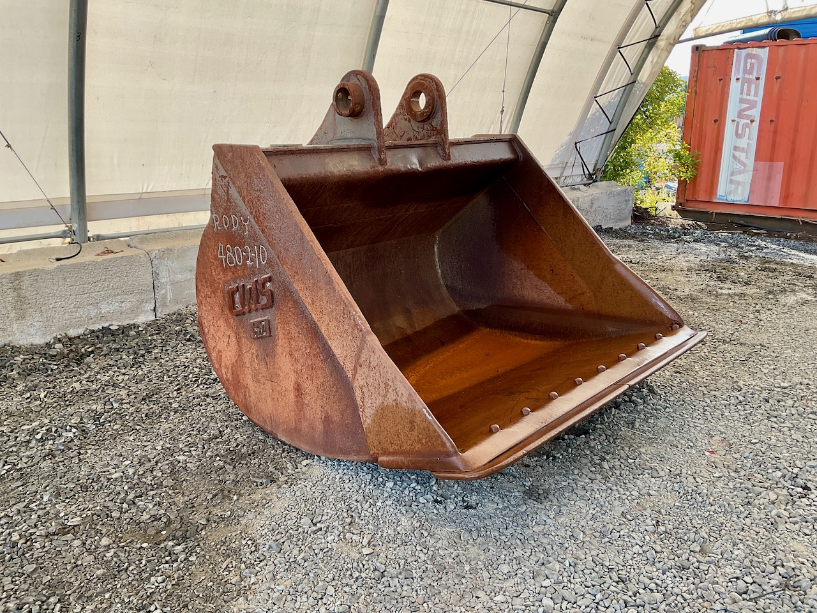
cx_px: 408
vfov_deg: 48.2
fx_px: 684
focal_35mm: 29
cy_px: 306
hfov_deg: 61.7
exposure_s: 1/240
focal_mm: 3
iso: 16
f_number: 1.8
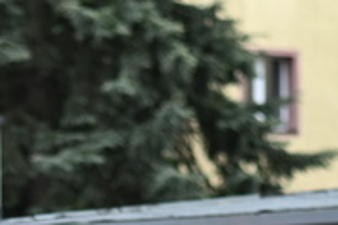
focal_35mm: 334
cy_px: 707
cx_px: -214
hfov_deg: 6.1
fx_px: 3136
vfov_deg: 4.0
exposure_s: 1/2000
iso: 320
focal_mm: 50
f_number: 2.5
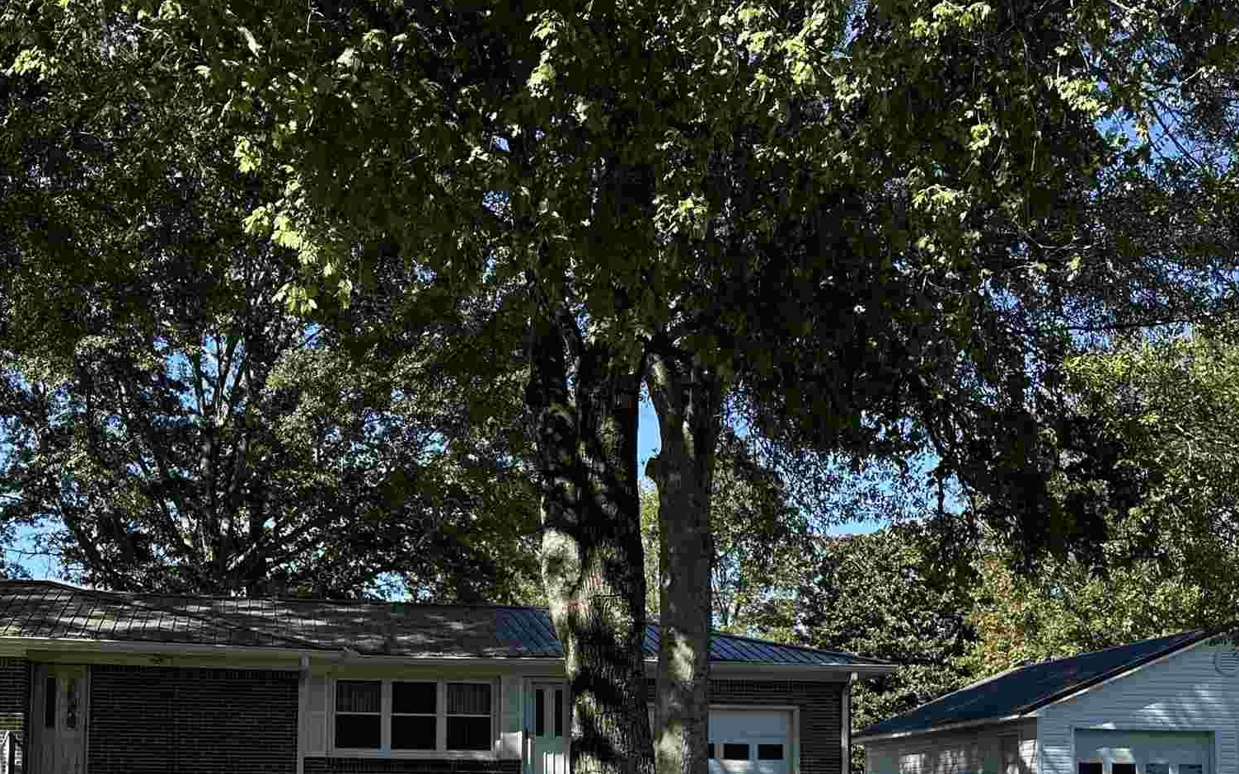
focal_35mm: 52
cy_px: 692
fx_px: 1756
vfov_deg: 24.2
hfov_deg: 38.9
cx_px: 602
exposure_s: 1/1721
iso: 80
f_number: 1.78
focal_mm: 6.86
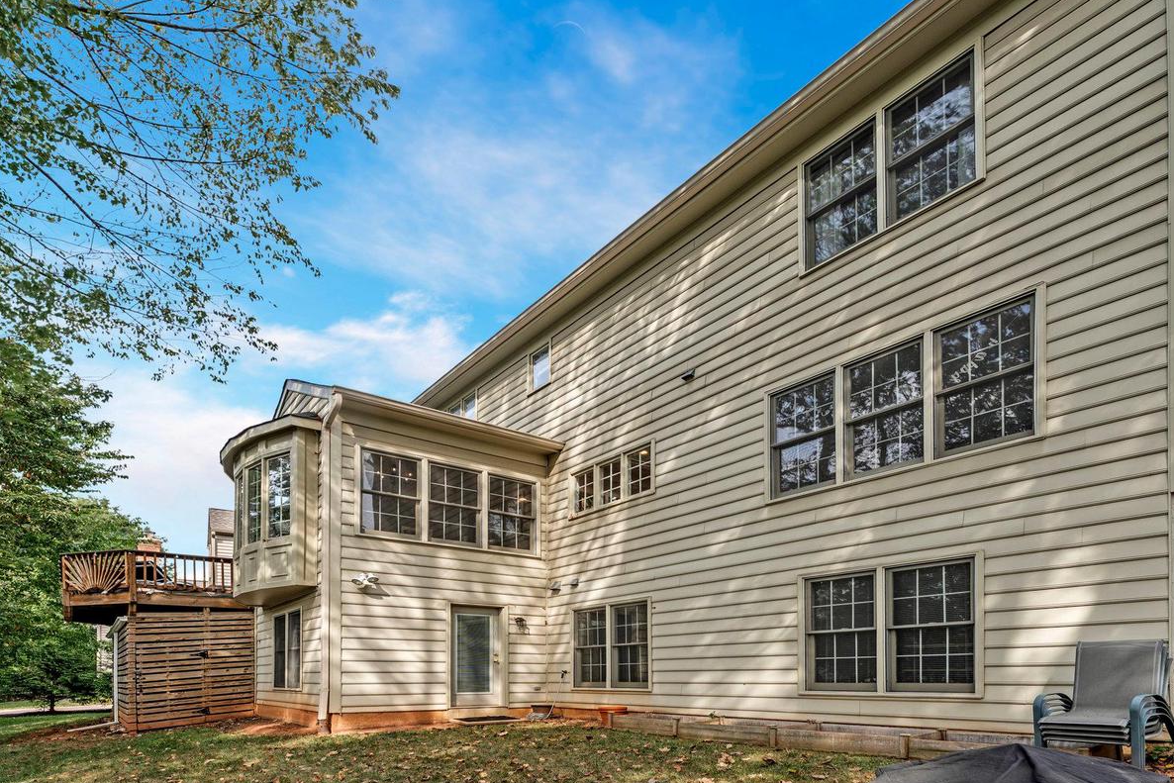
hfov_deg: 92.9
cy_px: 376
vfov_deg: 70.4
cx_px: 648
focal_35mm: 17
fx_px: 554
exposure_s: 1/60
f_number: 8
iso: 100
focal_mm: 14
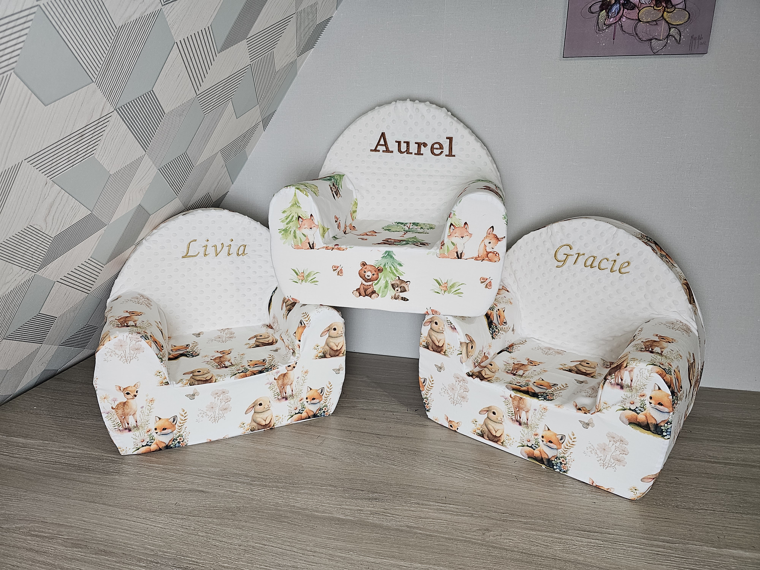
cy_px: 285
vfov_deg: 58.9
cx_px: 380
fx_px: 505
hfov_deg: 73.9
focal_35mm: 23
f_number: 1.7
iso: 200
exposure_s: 1/100
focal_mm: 6.3
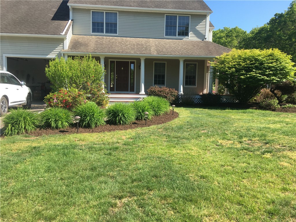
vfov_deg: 48.2
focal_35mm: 29
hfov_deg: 61.7
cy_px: 111
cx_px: 148
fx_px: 248
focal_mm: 4.15
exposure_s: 1/596
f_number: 2.2
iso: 25
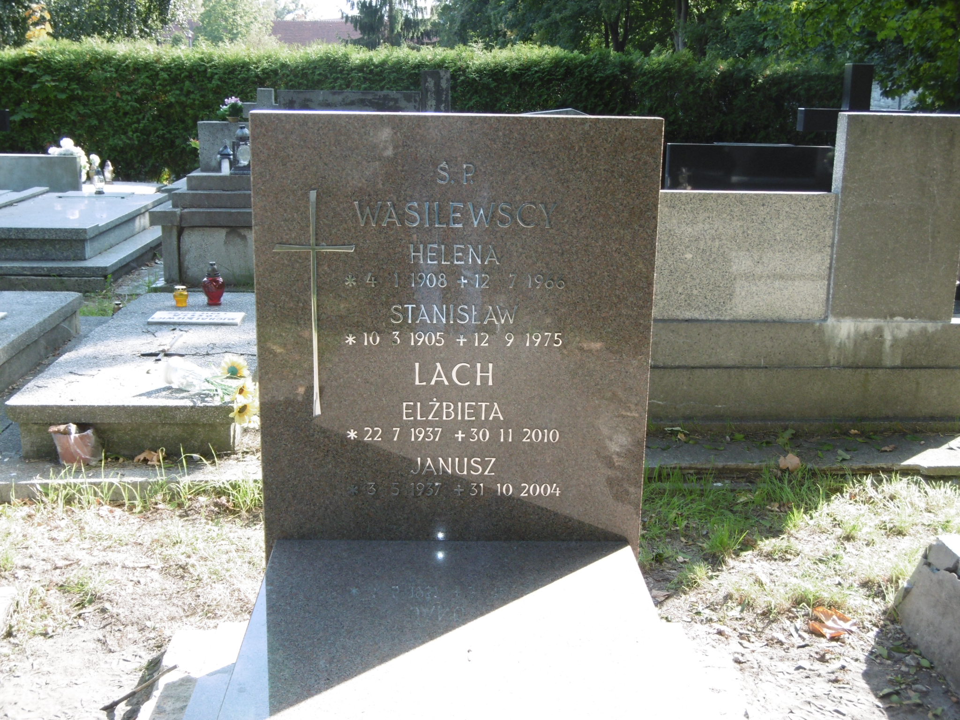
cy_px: 360
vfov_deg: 33.6
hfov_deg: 43.9
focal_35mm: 43
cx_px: 480
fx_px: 1193
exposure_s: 1/100
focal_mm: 7.7
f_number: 3.8
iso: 100
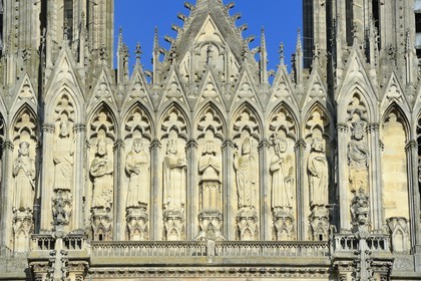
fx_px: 2339
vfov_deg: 6.9
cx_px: 210
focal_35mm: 200
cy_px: 140
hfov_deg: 10.3
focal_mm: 200
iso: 100
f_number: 10
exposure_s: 1/200
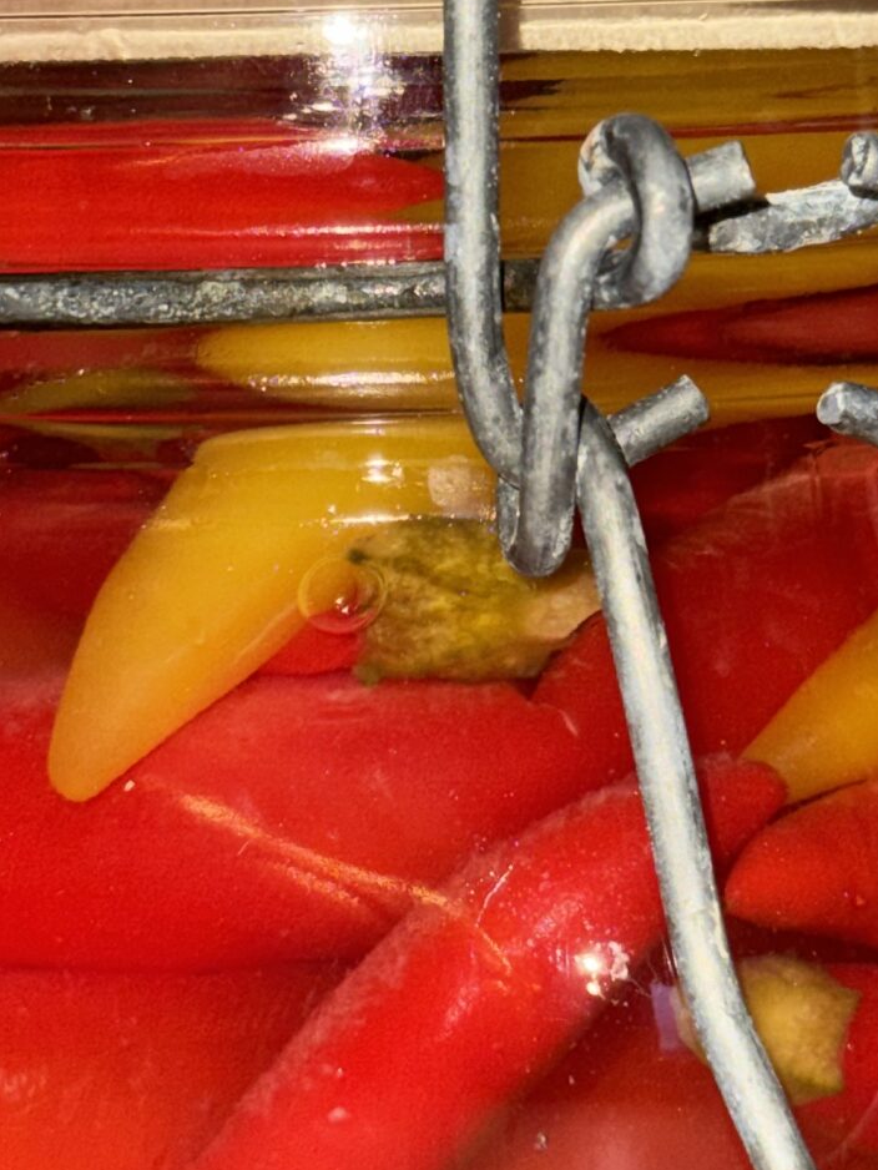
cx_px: 518
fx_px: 4428
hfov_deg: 11.3
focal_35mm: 131
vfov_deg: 15.0
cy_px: 399
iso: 50
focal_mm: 6.76
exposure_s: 1/4
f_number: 1.78
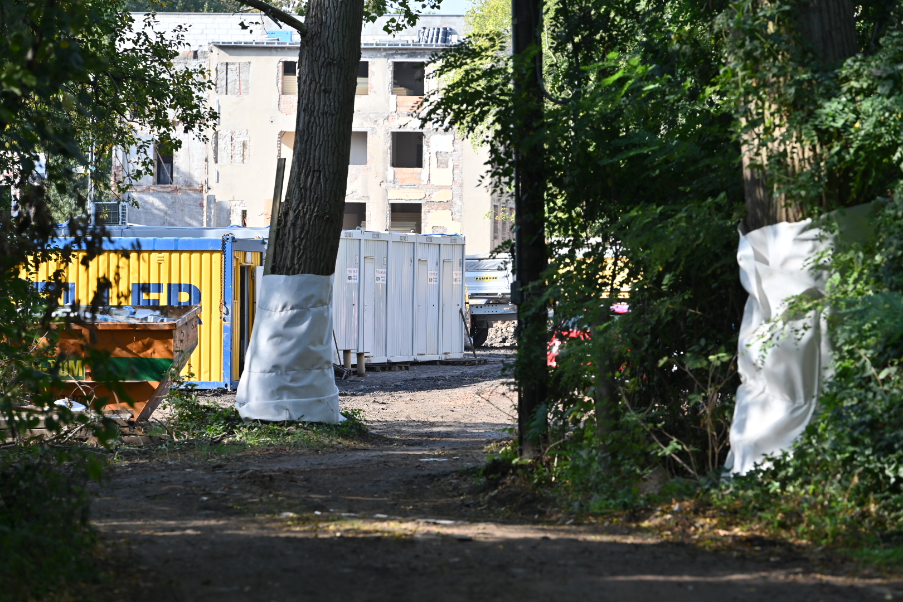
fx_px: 4515
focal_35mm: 180
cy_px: 301
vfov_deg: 7.6
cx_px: 452
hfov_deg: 11.4
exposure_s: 1/160
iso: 100
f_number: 6.3
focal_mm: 180
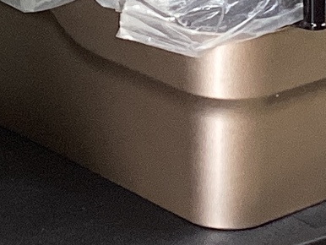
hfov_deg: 9.2
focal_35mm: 214
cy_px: -147
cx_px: 79
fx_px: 2017
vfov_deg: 6.8
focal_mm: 3.3
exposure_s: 1/60
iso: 125
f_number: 2.4
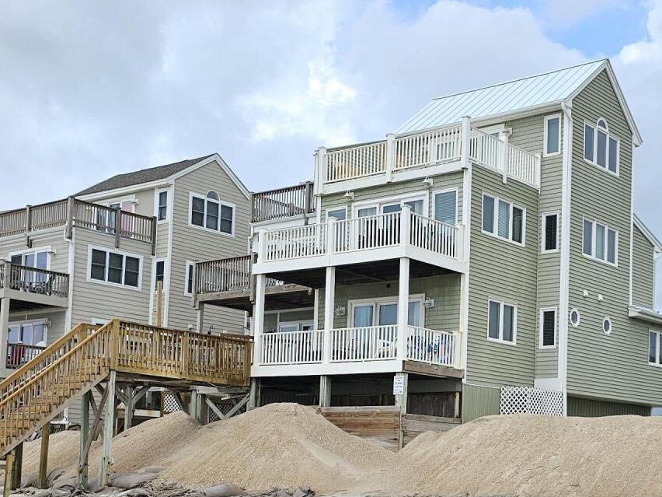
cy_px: 408
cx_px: 496
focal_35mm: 54
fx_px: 1033
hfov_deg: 34.8
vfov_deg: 26.5
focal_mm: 6.3
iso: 10
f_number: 1.7
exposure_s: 1/451
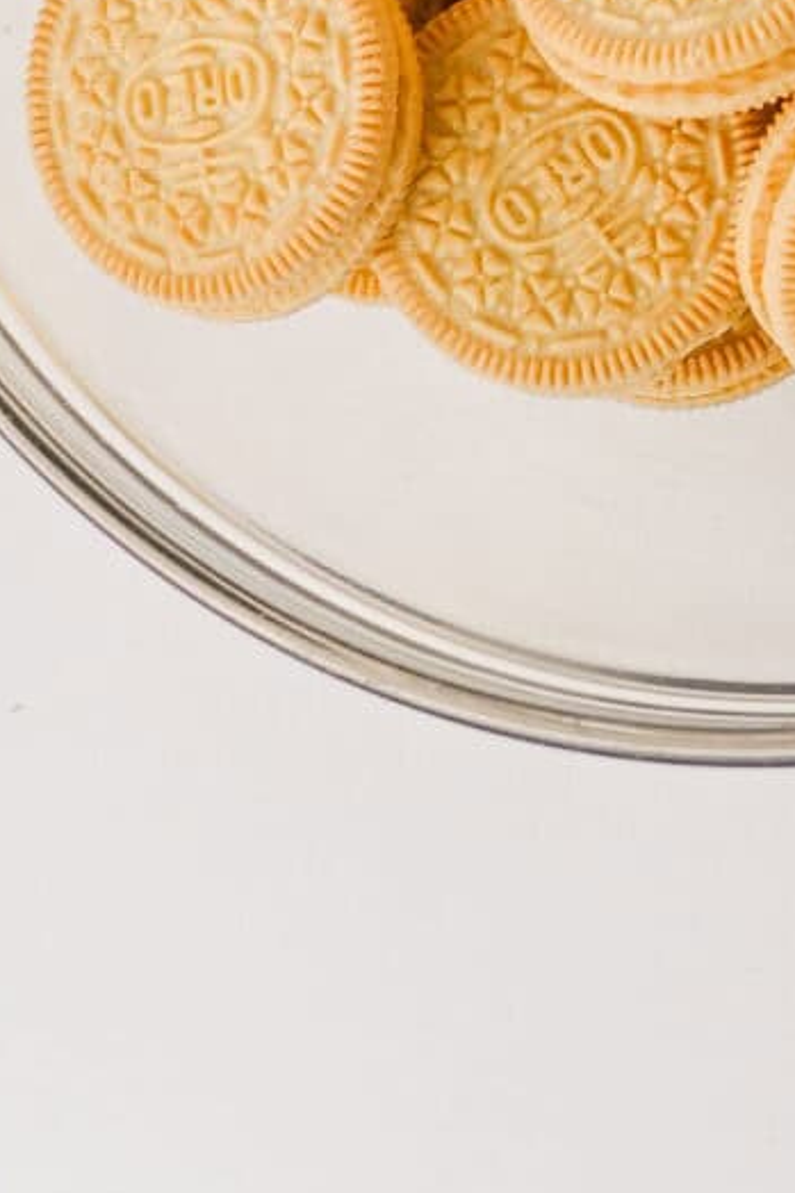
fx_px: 8087
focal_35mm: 244
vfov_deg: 8.1
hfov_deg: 5.5
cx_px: 1482
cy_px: -1127
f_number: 4
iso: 160
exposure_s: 1/200
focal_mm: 50
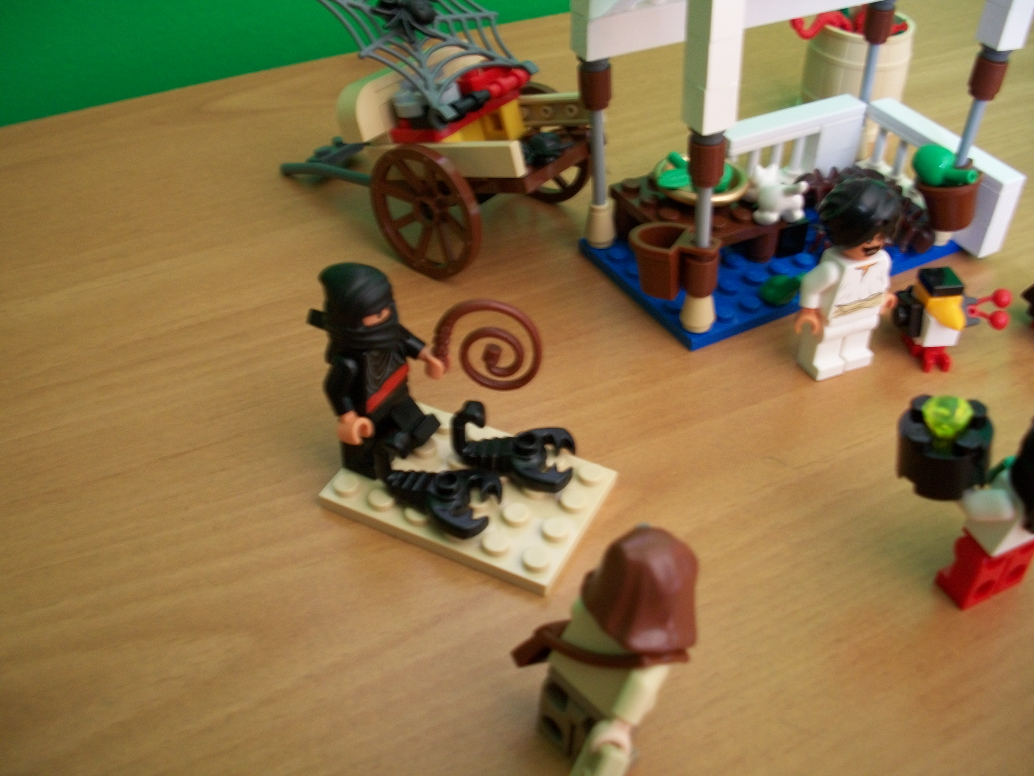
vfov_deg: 40.7
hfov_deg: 52.6
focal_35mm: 35
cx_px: 517
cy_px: 388
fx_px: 1045
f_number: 3.1
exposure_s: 1/13
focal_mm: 6.3
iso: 160
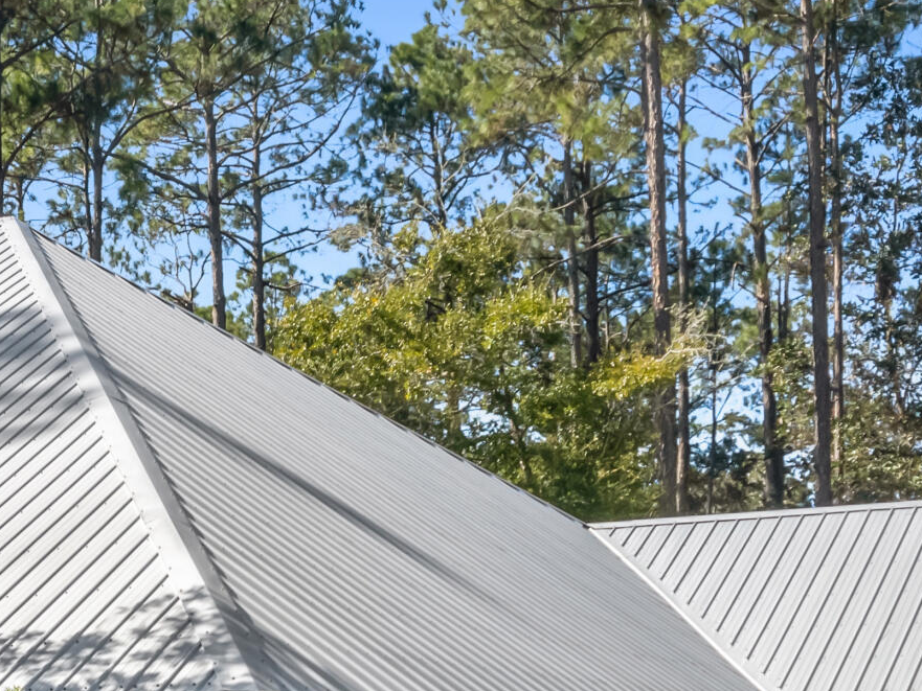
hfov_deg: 26.4
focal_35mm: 72
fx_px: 1918
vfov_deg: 19.2
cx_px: 142
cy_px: 854
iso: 100
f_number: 2.8
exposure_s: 1/1600
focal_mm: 8.38
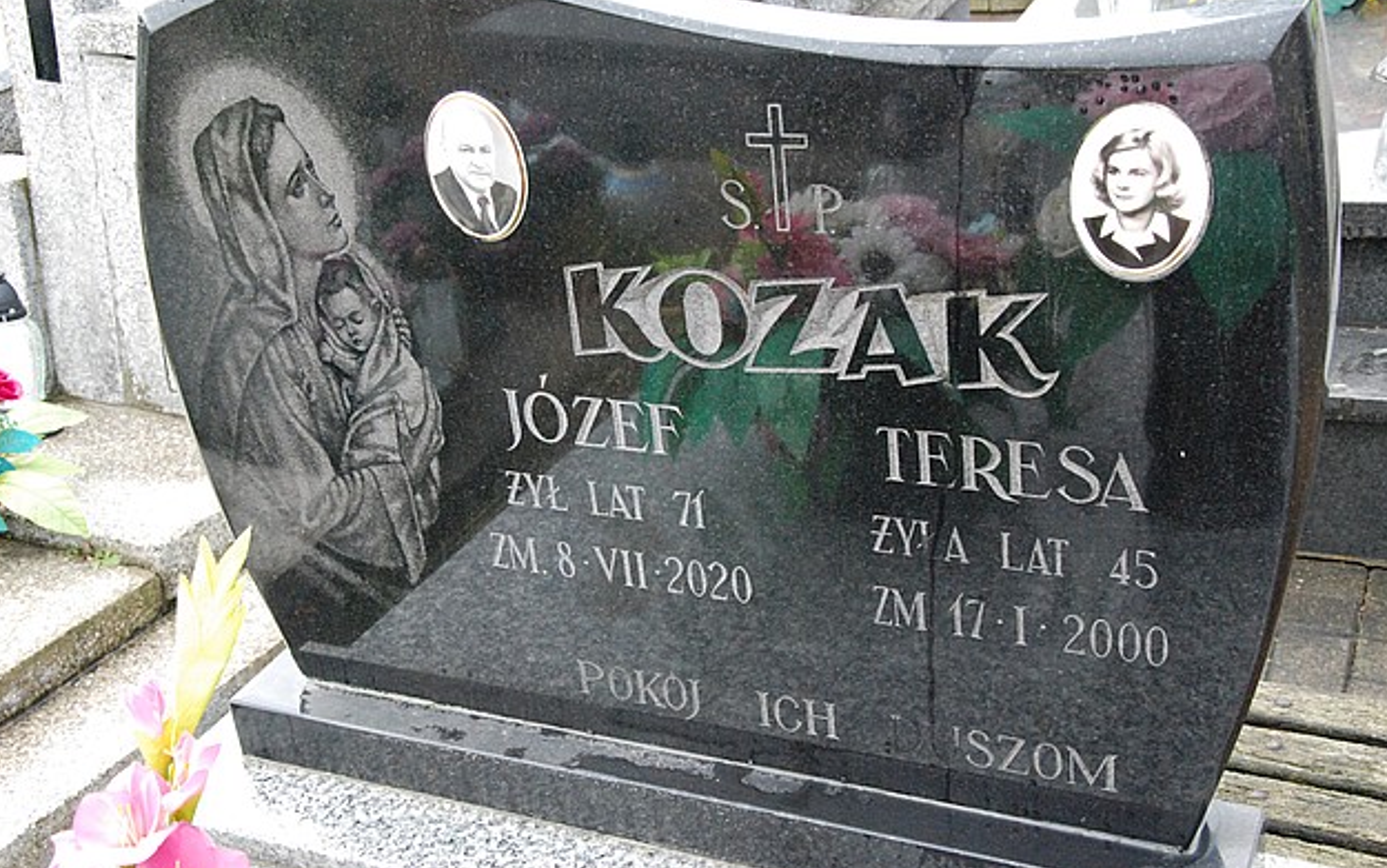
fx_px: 1777
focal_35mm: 47
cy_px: 413
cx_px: 686
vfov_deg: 27.4
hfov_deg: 42.6
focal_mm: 30
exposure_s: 1/320
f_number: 9
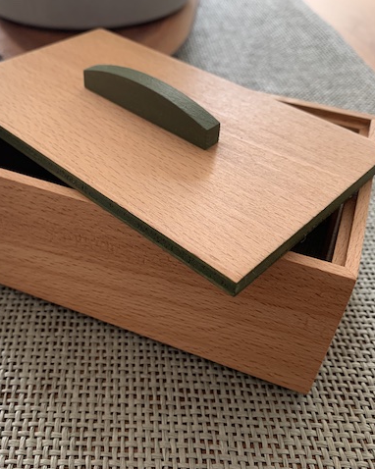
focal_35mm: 34
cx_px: 146
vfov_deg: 52.9
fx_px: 472
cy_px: 234
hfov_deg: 43.1
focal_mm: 4.25
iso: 80
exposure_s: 1/121
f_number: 1.8
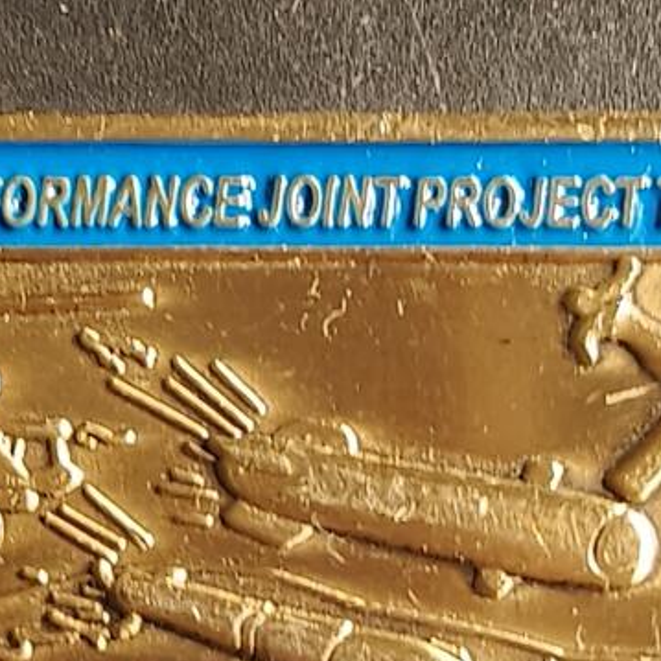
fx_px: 2204
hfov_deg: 17.1
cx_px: 372
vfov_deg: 16.4
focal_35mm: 102
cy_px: 786
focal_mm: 2.32
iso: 250
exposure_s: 1/52.8
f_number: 2
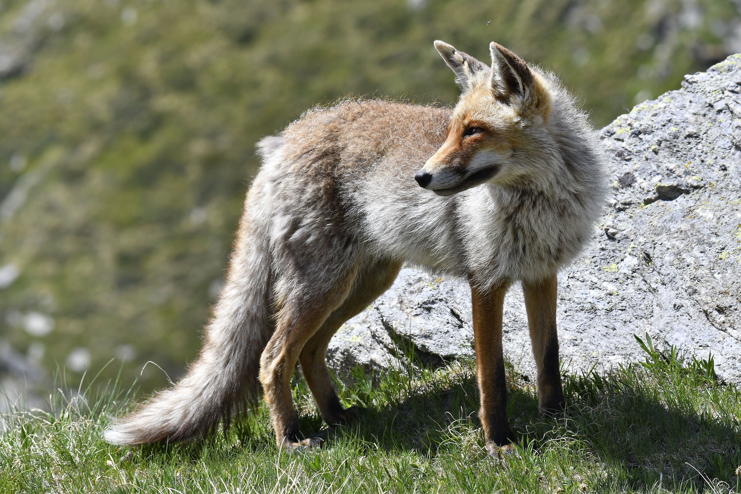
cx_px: 370
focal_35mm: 330
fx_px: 6792
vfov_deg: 4.2
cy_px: 247
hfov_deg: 6.2
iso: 400
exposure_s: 1/500
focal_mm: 220
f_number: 11
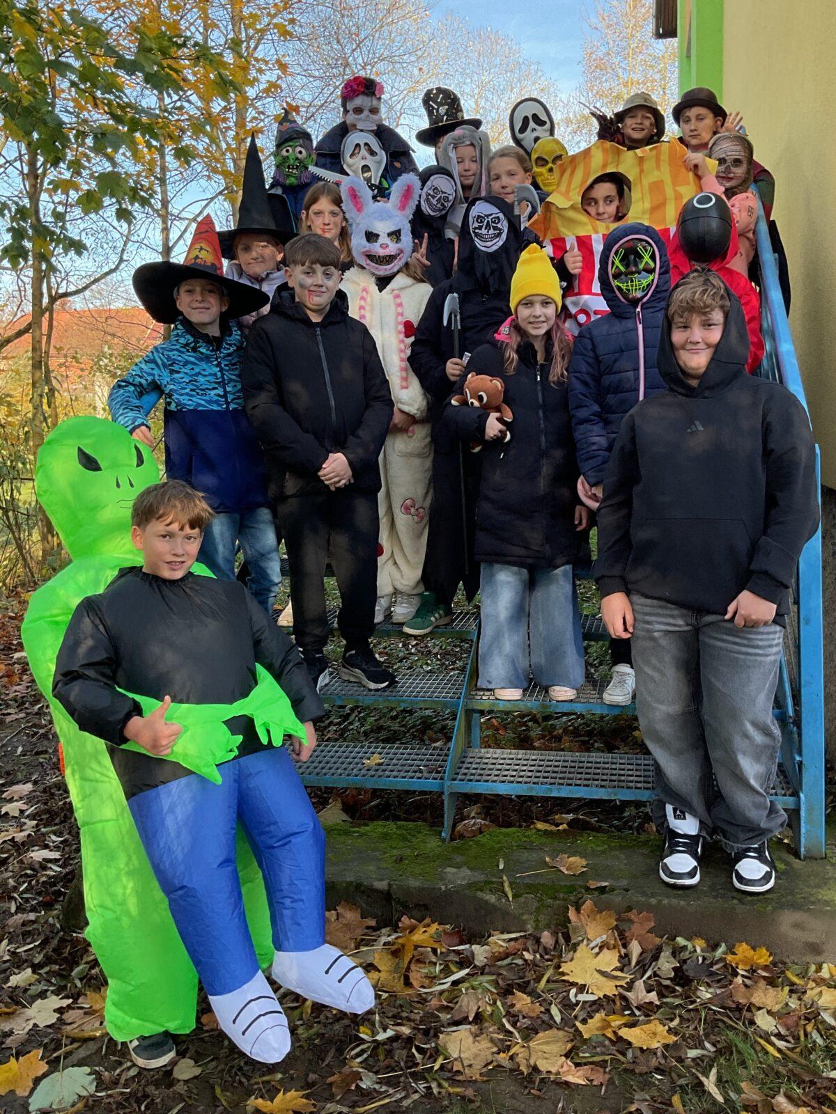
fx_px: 934
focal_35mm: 29
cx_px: 418
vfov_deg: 61.7
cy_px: 557
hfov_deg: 48.2
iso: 16
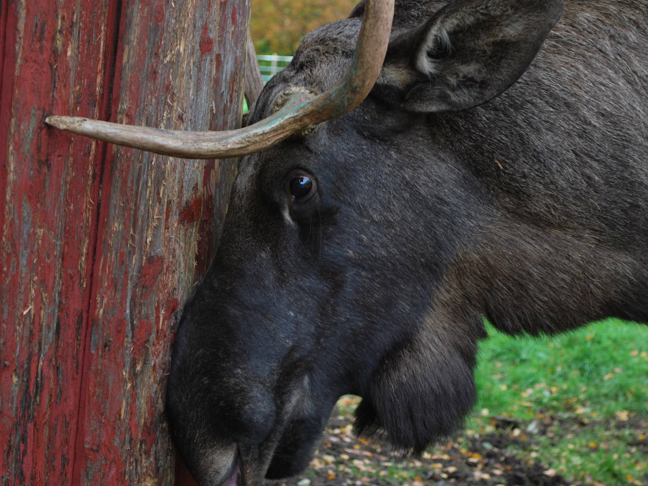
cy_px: 244
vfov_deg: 20.4
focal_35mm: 72
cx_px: 363
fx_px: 1348
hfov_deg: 27.0
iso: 200
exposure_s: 1/100
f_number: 5.3
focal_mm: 44
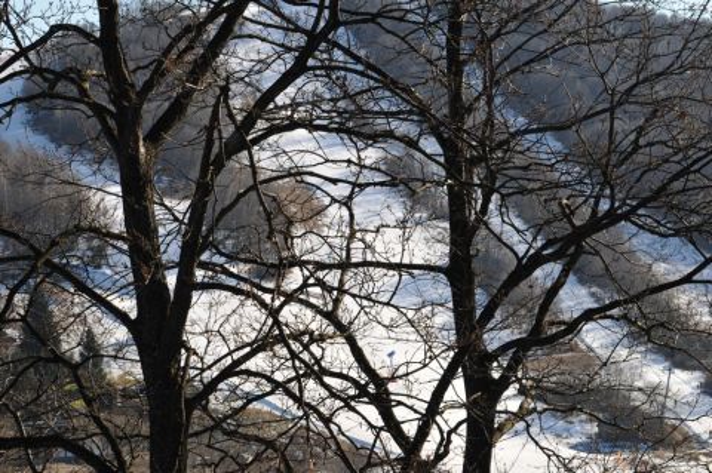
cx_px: 356
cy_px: 236
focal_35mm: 105
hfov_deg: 19.5
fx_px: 2075
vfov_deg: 13.0
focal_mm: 70
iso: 200
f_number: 11
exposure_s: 1/200
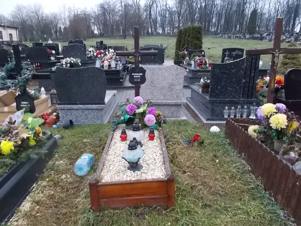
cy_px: 113
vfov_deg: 53.1
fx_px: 226
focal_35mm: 26
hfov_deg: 67.3
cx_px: 150
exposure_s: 1/125
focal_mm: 4.6
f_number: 3.2
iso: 400
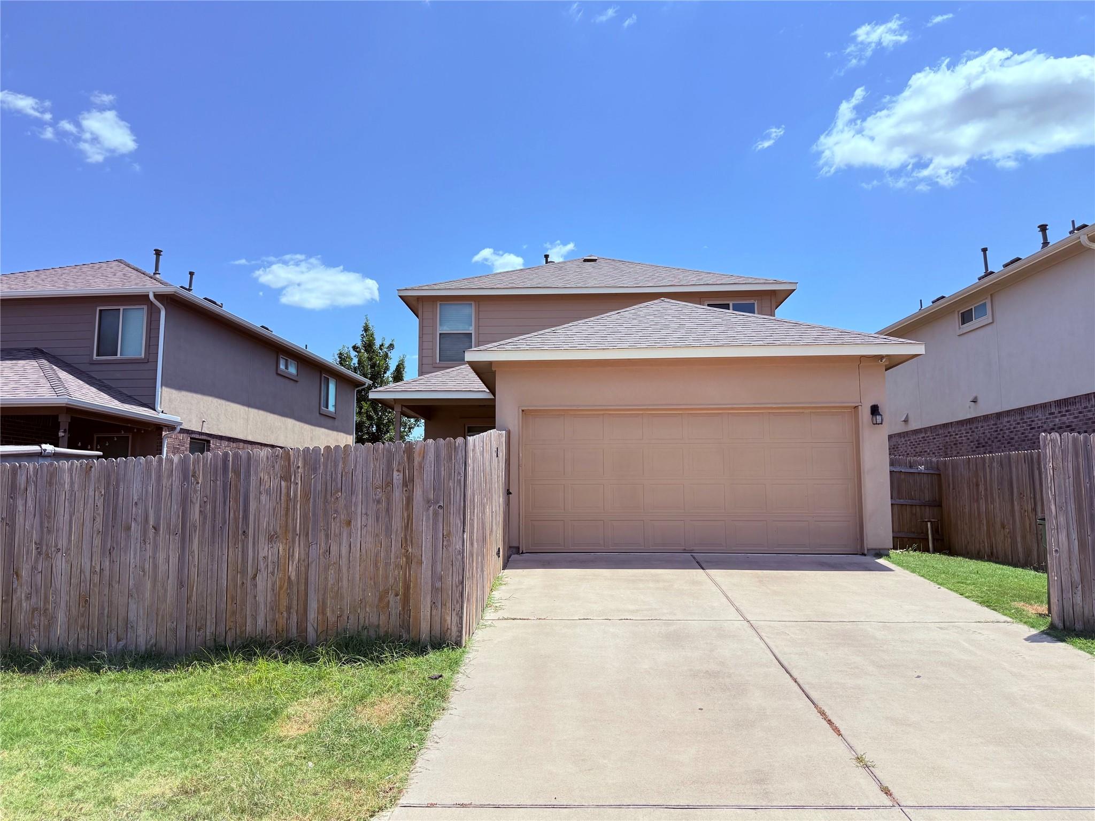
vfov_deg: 56.8
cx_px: 548
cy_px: 410
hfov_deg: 71.6
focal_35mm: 24
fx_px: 759
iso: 100
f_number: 1.78
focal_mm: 6.76
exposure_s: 1/4167
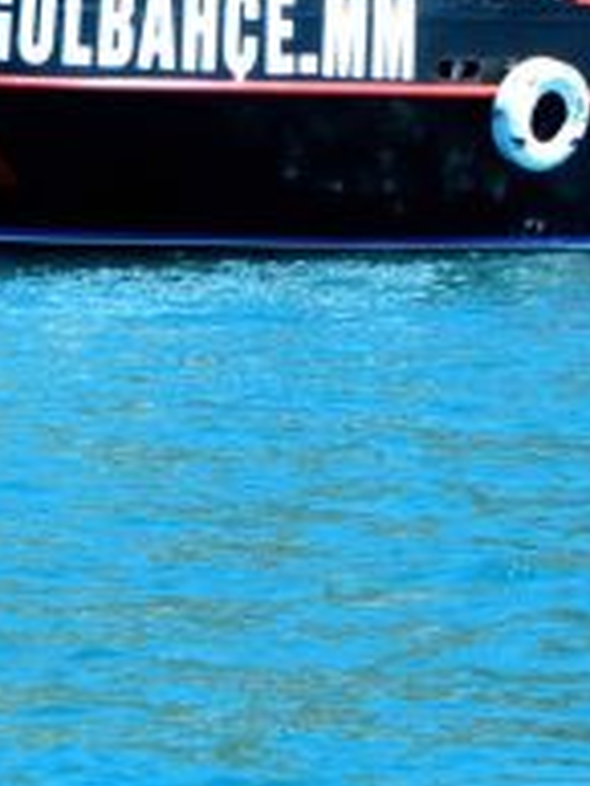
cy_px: -700
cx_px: 456
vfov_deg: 6.1
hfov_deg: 4.7
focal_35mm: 315
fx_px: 7151
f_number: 8
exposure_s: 1/200
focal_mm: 35
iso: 200
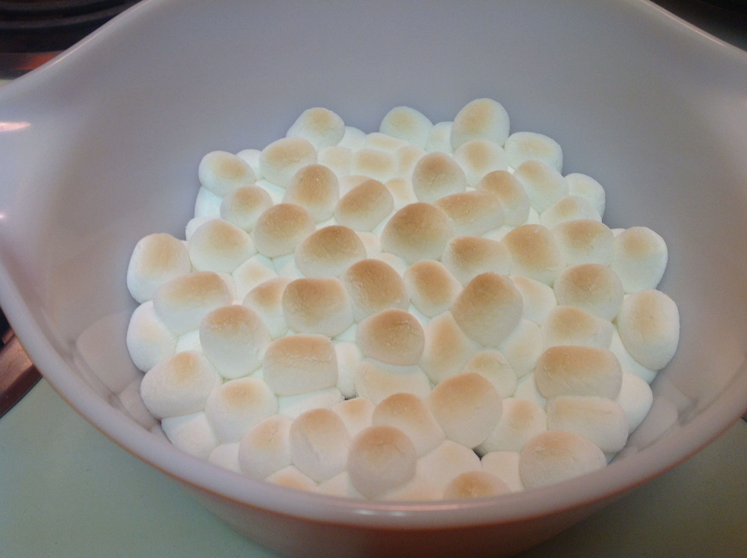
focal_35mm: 35
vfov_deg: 40.6
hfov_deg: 52.7
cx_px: 374
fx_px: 754
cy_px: 279
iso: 64
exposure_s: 1/40
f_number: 2.4
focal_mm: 4.28
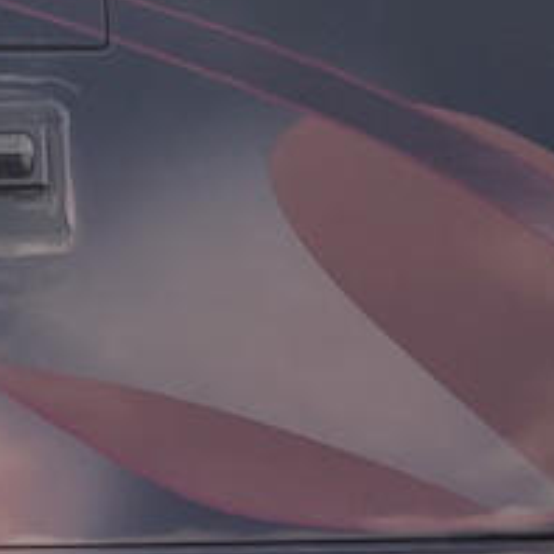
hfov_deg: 11.1
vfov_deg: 10.4
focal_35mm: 155
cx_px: -25
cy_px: 1104
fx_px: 2807
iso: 52
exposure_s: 1/3584
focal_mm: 4.67
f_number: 2
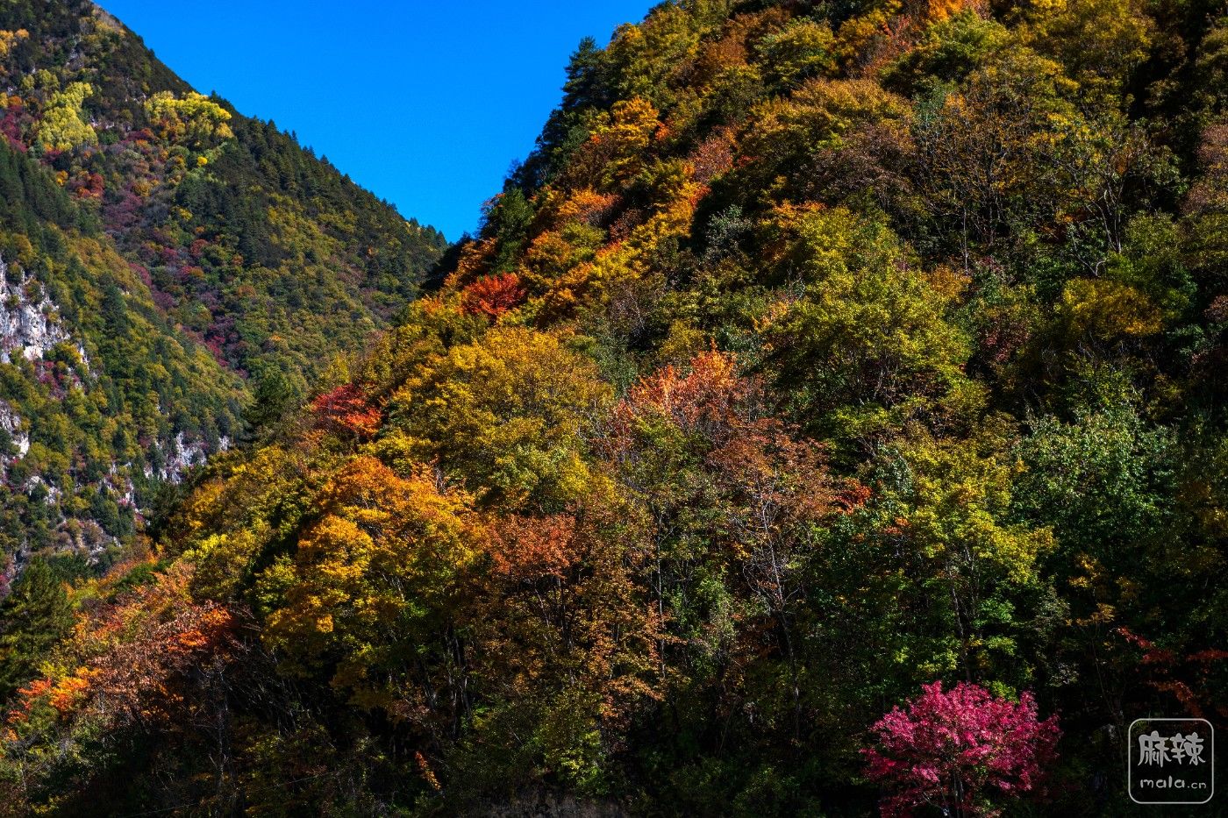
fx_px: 2387
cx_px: 614
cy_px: 409
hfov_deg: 28.8
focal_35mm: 70
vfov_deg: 19.5
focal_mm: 70
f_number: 5.6
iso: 200
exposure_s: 1/1000
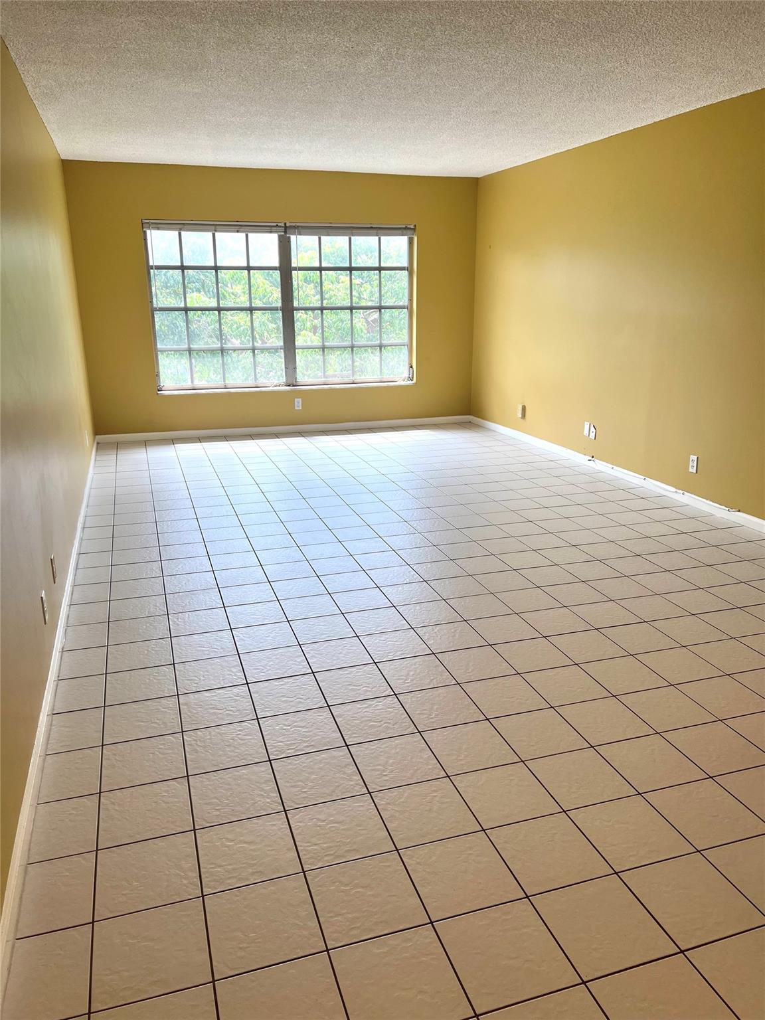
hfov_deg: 53.1
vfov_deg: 67.3
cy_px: 510
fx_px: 766
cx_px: 382
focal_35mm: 26
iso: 40
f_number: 1.5
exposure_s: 1/206
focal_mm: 5.7
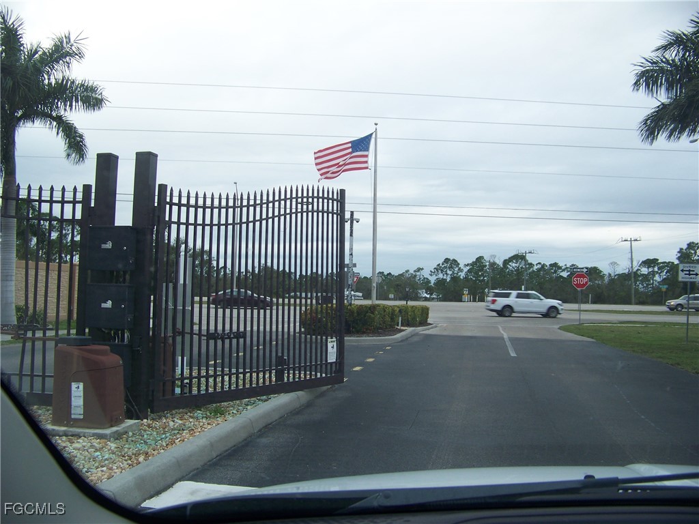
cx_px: 350
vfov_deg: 39.7
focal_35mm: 36
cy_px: 262
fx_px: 727
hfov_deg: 51.4
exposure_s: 1/100
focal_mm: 5.85
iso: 64
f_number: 2.8
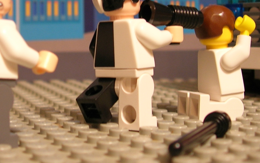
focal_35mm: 90
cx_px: 84
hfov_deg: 22.9
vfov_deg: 14.4
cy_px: 28
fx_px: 638
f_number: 2.8
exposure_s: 1/4.1
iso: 64
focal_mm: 7.8
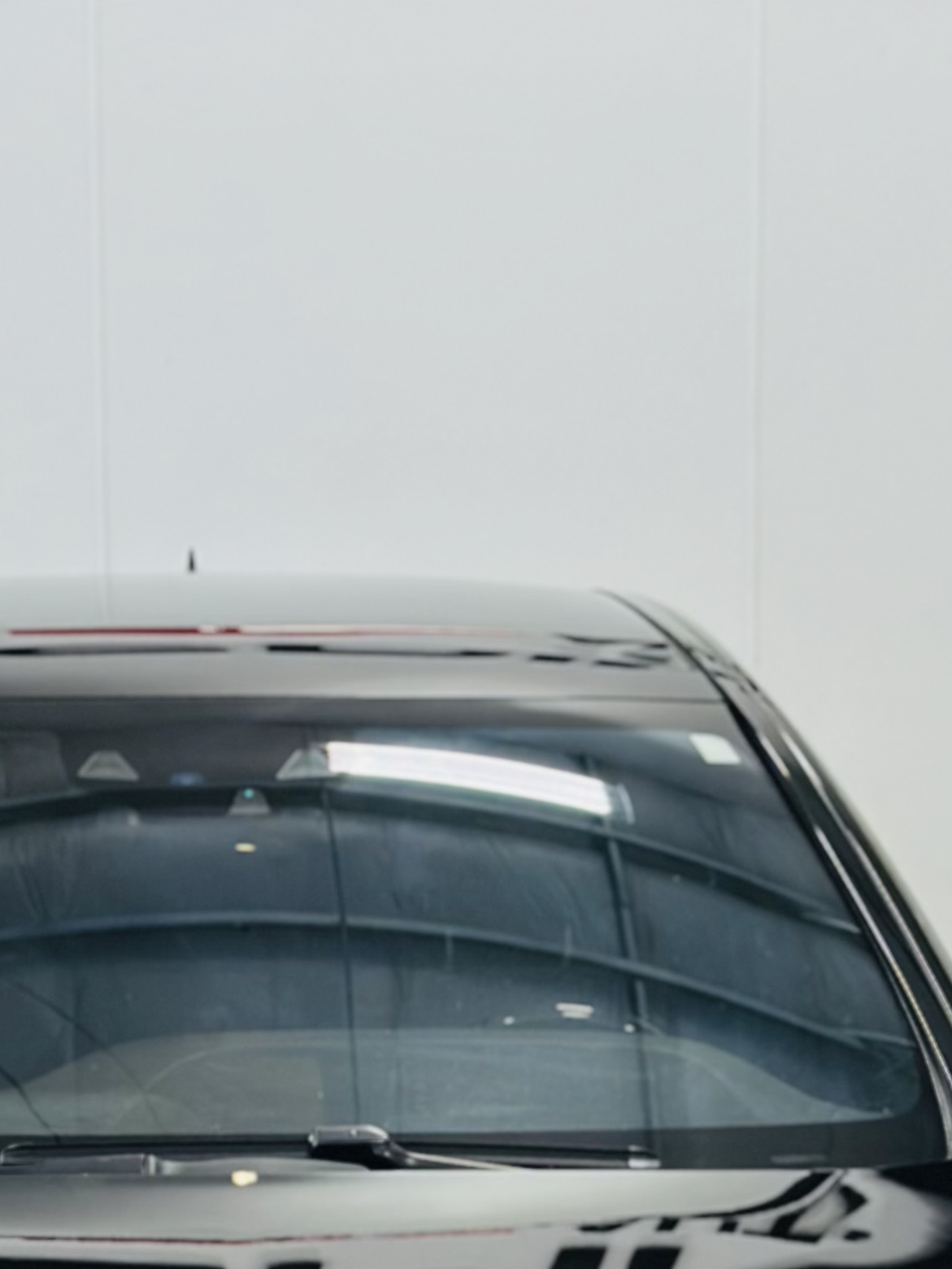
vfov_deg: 15.7
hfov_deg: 11.9
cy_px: 1113
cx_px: 232
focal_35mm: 124
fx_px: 4546
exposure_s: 1/132
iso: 100
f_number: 1.78
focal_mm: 6.86
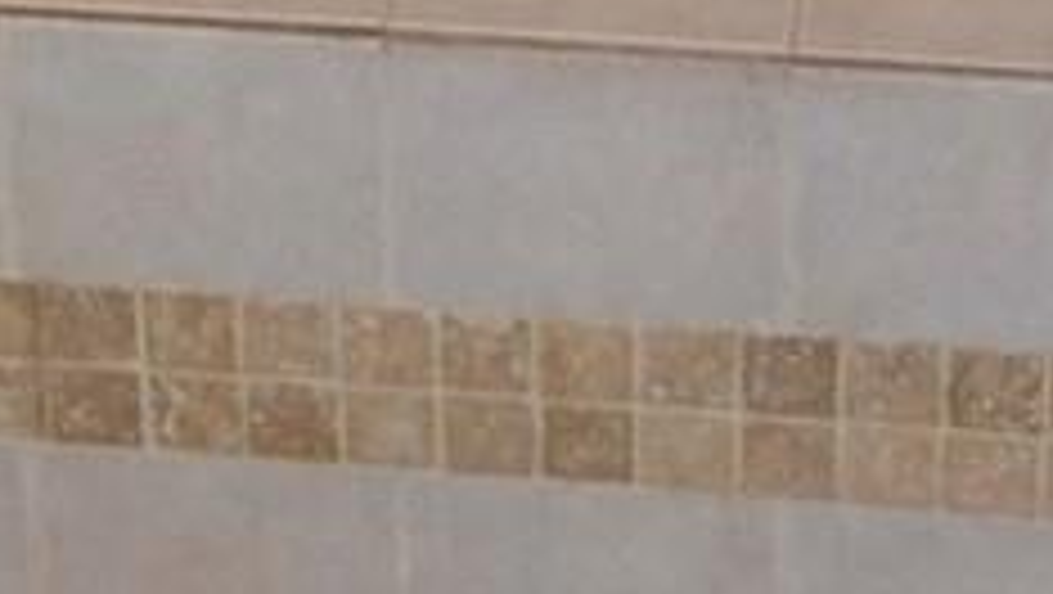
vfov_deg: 8.4
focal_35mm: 143
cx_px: 423
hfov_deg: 15.0
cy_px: -112
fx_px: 3995
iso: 200
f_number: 3.3
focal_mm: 4.1
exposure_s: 1/30
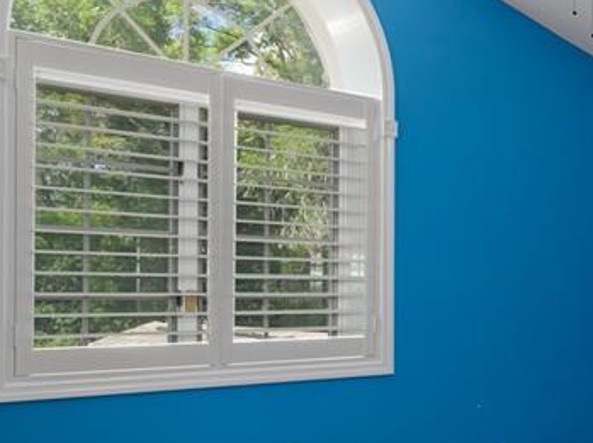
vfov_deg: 30.0
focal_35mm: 48
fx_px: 821
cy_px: 300
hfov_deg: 33.2
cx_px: 695
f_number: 8
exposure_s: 1/3
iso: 320
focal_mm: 17
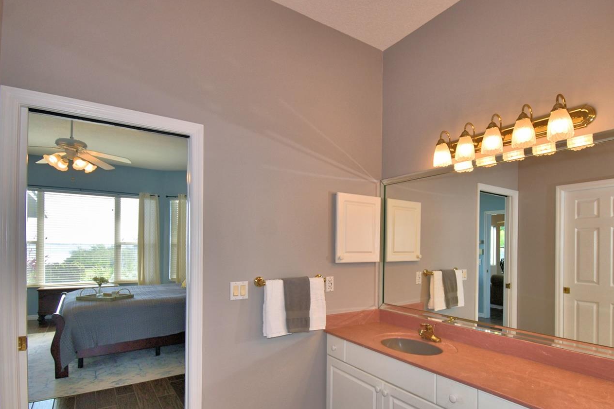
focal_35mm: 19
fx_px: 324
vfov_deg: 63.9
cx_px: 341
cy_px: 249
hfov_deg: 86.6
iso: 100
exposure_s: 1/125
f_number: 4.5
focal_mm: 10
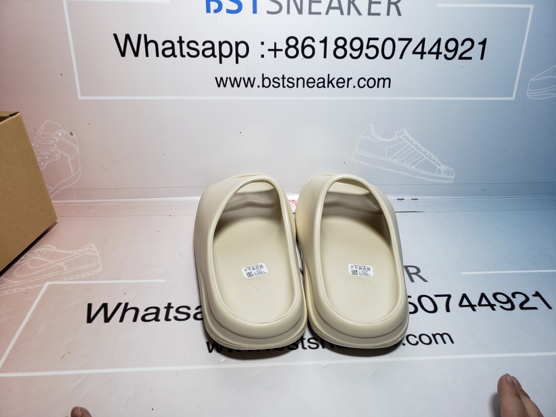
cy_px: 208
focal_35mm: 26
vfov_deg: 53.1
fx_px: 418
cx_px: 278
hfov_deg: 67.3
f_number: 2.4
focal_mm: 4.3
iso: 50
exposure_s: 1/201
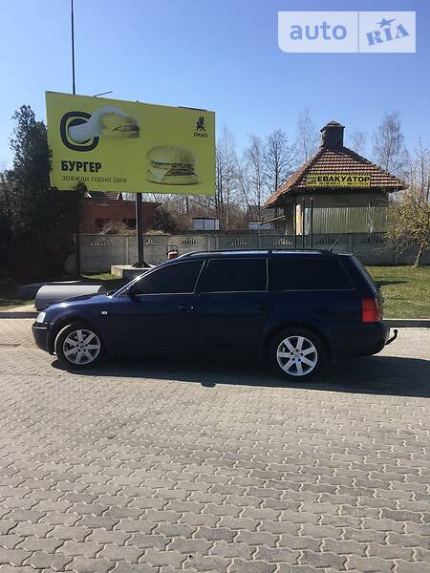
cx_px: 215
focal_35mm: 29
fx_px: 480
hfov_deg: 48.2
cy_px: 286
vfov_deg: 61.7
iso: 25
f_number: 2.2
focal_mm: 4.2
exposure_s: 1/1637
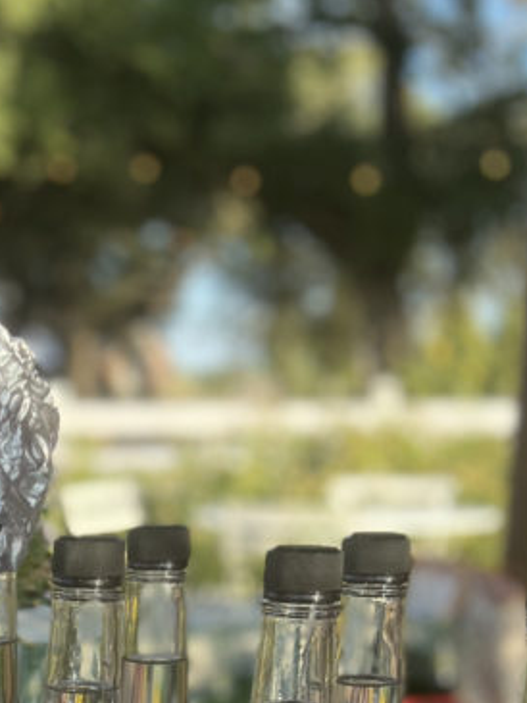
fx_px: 1481
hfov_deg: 19.5
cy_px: 844
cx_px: -13
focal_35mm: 73
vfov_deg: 24.2
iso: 50
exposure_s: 1/808
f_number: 1.5
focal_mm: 5.7
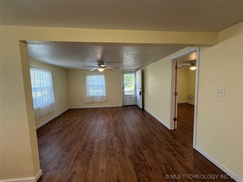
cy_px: 91
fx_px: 98
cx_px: 122
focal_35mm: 14
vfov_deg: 85.7
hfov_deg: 102.1
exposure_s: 1/120
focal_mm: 2.22
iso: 320
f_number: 2.2
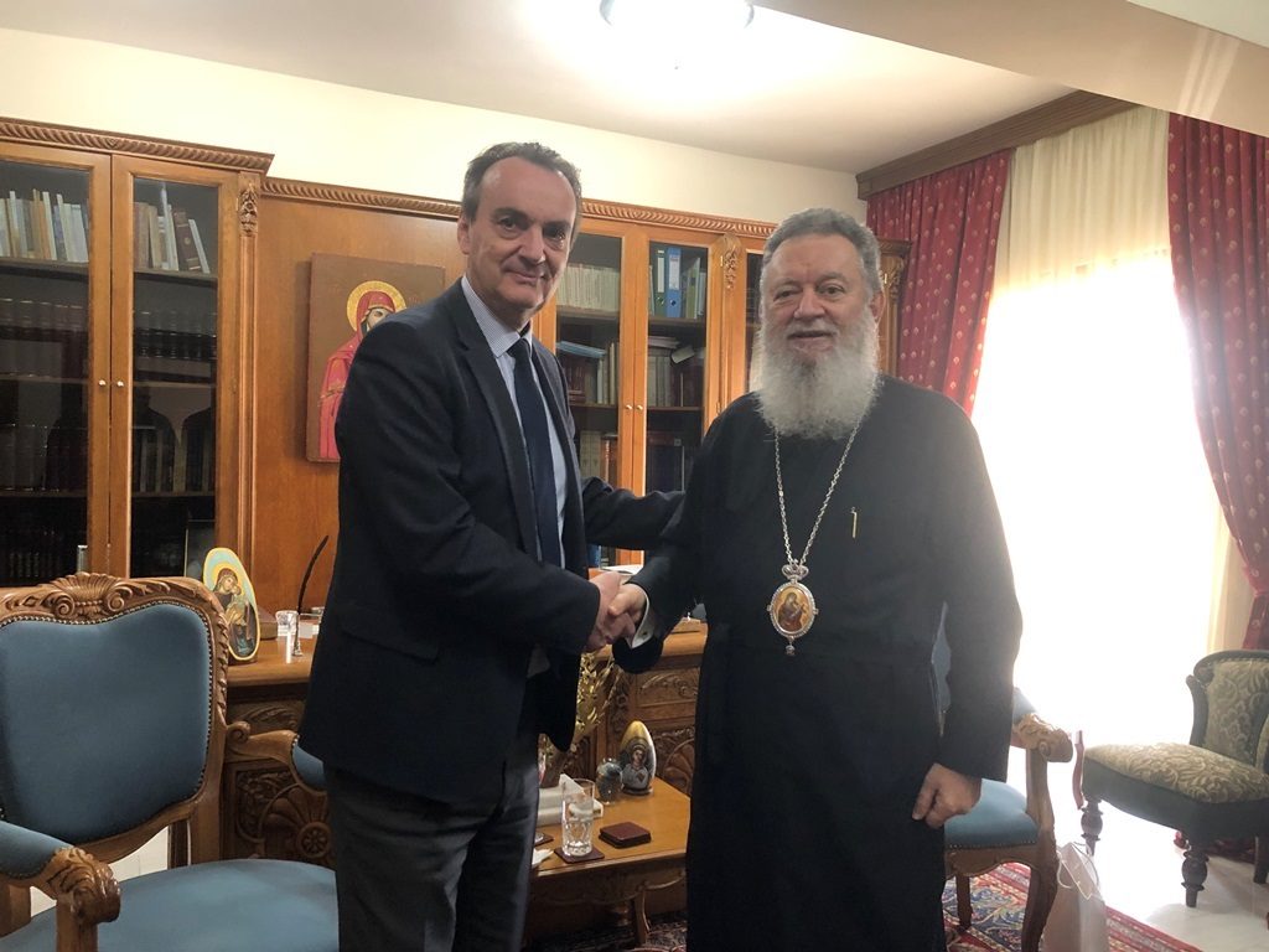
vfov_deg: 49.7
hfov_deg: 63.4
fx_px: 1026
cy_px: 476
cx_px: 634
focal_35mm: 28
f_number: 1.8
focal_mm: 3.99
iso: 80
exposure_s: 1/17
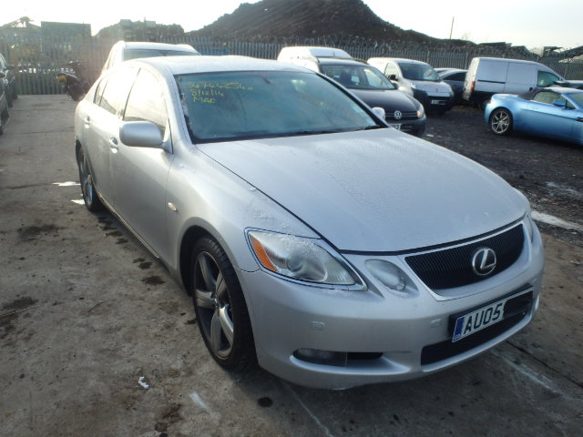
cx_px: 292
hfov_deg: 63.4
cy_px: 218
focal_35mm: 28
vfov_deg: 49.7
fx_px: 472
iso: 125
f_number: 3.9
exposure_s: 1/250
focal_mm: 5
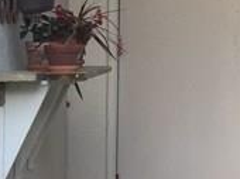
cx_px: 695
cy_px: -55
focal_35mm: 175
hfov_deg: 9.3
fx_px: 1212
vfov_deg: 8.3
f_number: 2.2
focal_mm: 4.15
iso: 32
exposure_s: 1/155
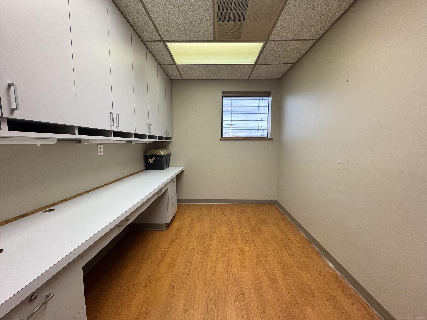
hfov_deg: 102.1
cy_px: 160
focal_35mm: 14
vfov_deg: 85.7
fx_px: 173
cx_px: 214
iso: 160
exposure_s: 1/120
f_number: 2.2
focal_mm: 2.22
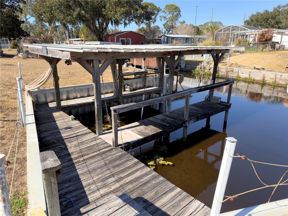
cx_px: 144
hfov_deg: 71.6
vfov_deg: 56.8
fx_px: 200
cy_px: 108
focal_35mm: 24
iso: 100
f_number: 1.78
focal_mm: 6.76
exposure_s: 1/3135
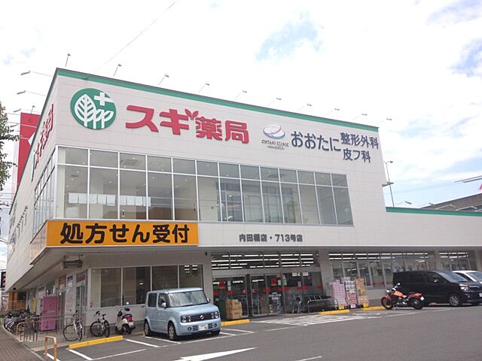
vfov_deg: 42.9
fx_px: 459
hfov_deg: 55.4
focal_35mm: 33
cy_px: 180
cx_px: 241
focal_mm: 4.12
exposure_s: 1/1506
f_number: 2.4
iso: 50
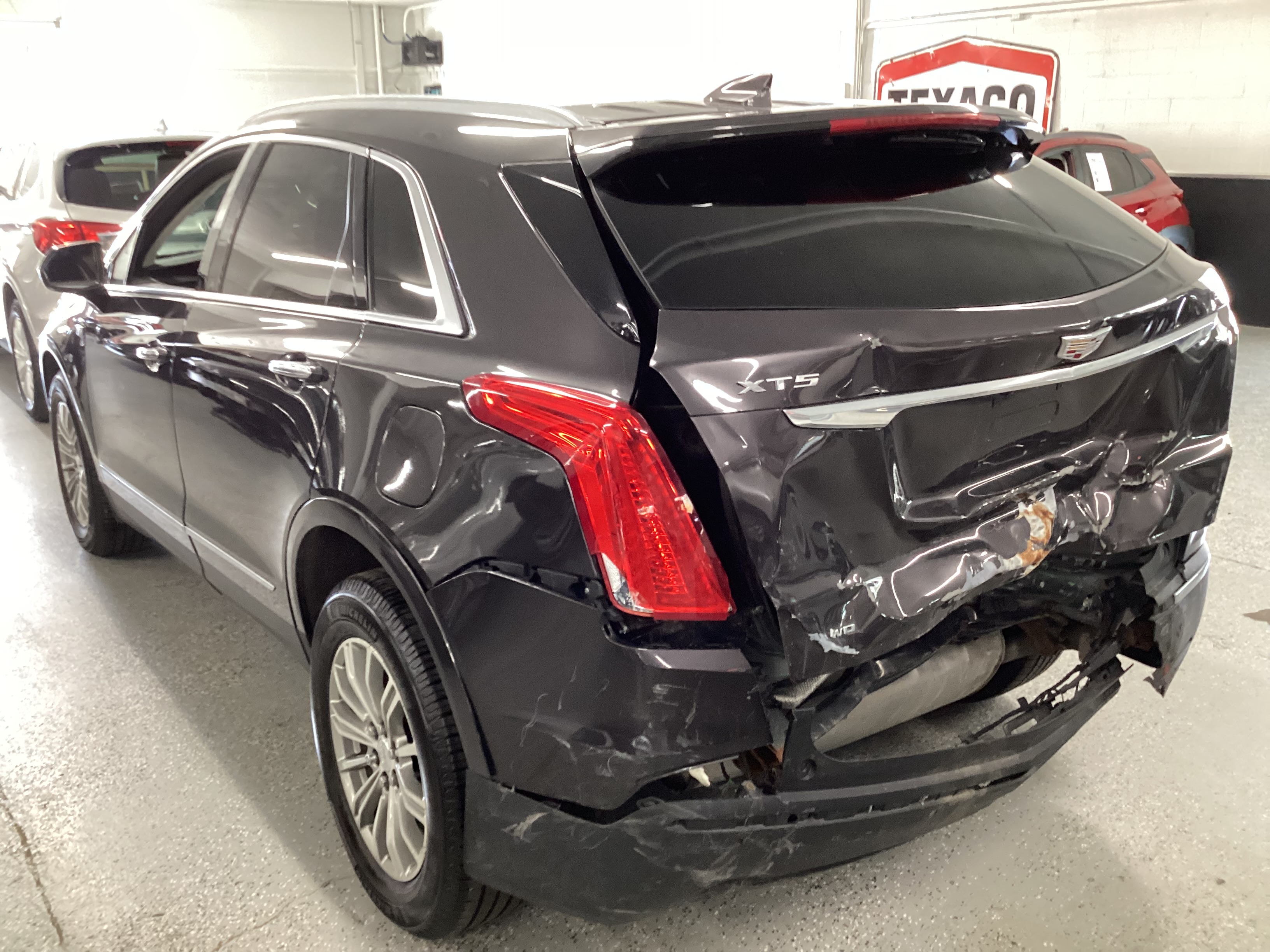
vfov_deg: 45.4
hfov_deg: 58.4
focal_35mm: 31
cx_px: 635
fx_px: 1137
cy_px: 476
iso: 250
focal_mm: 3.3
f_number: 2.4
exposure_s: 1/40
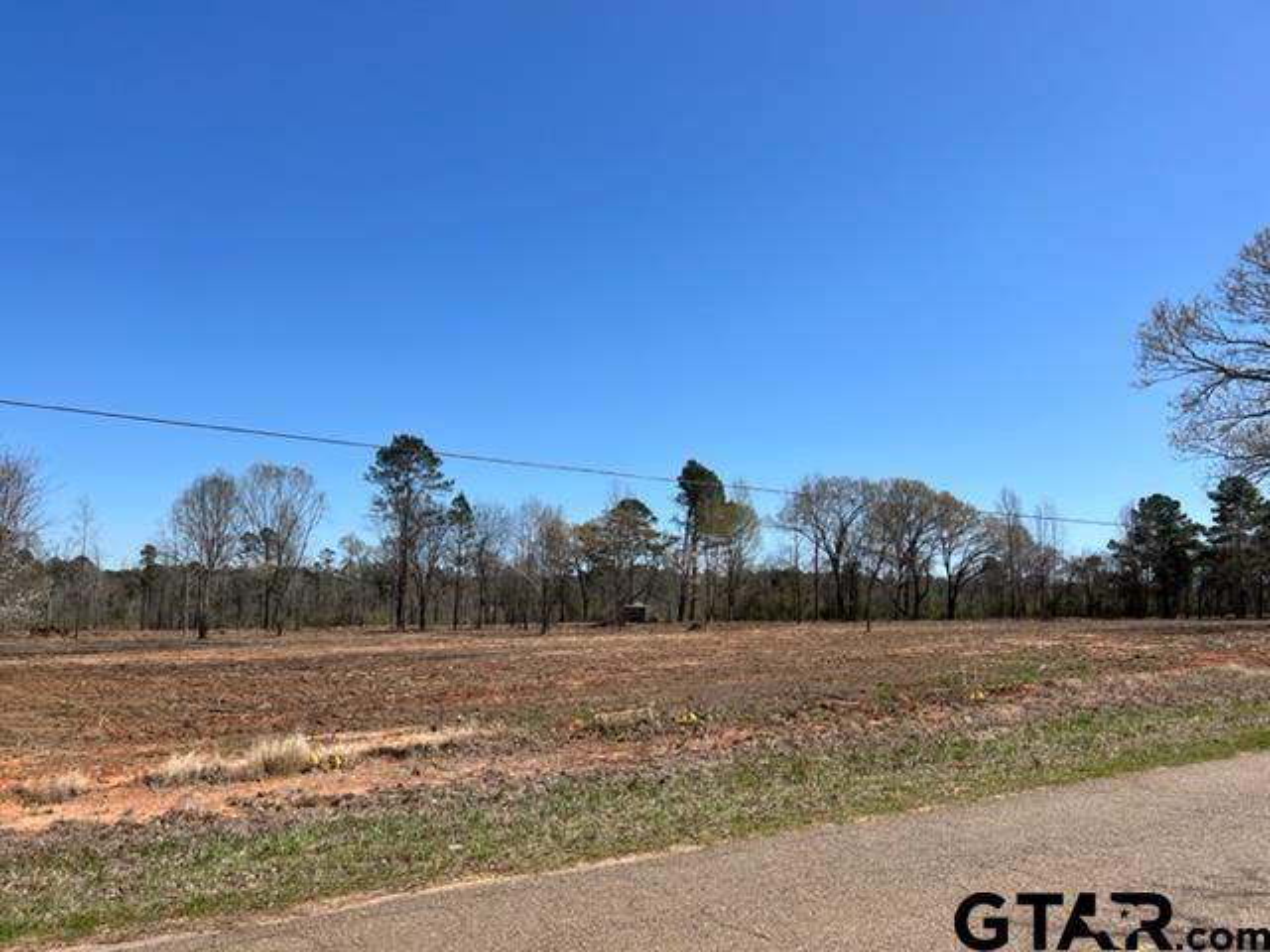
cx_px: 635
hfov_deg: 67.3
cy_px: 476
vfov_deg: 53.1
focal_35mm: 26
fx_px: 954
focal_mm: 5.7
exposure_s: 1/5076
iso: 50
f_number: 1.5
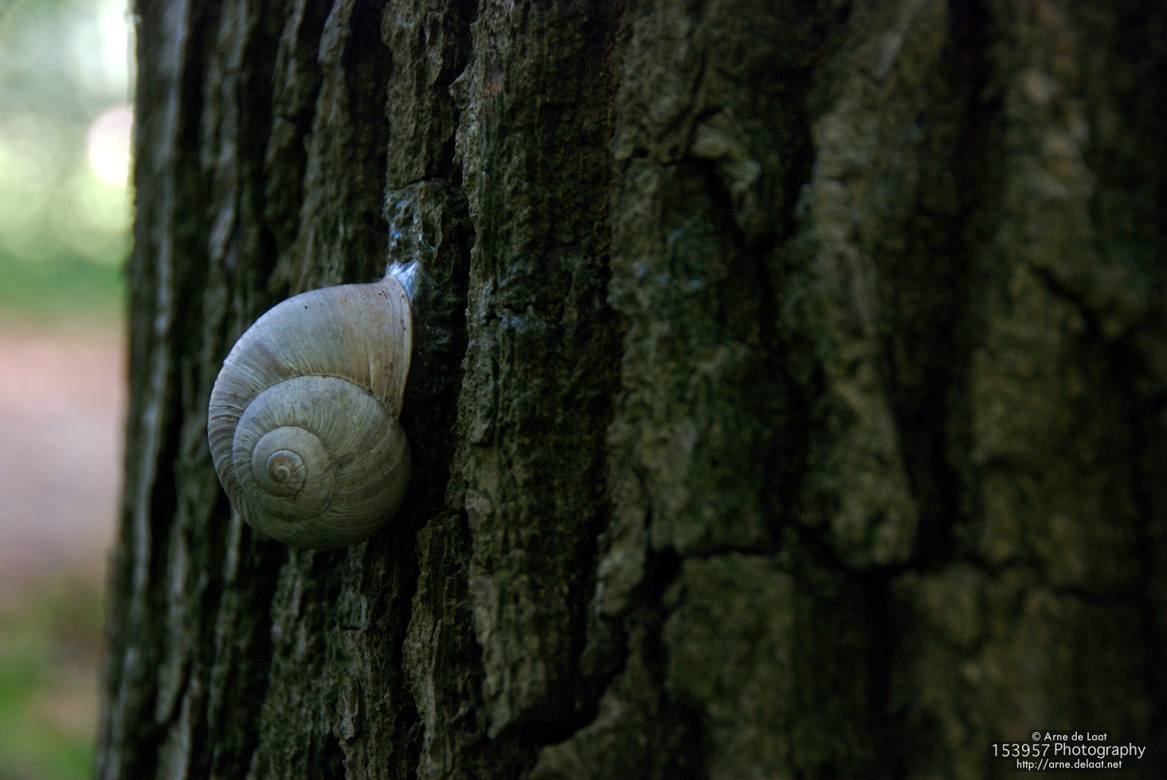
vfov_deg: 14.1
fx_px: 3163
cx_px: 584
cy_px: 390
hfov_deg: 20.9
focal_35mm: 98
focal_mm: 65
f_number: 5
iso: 400
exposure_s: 1/40
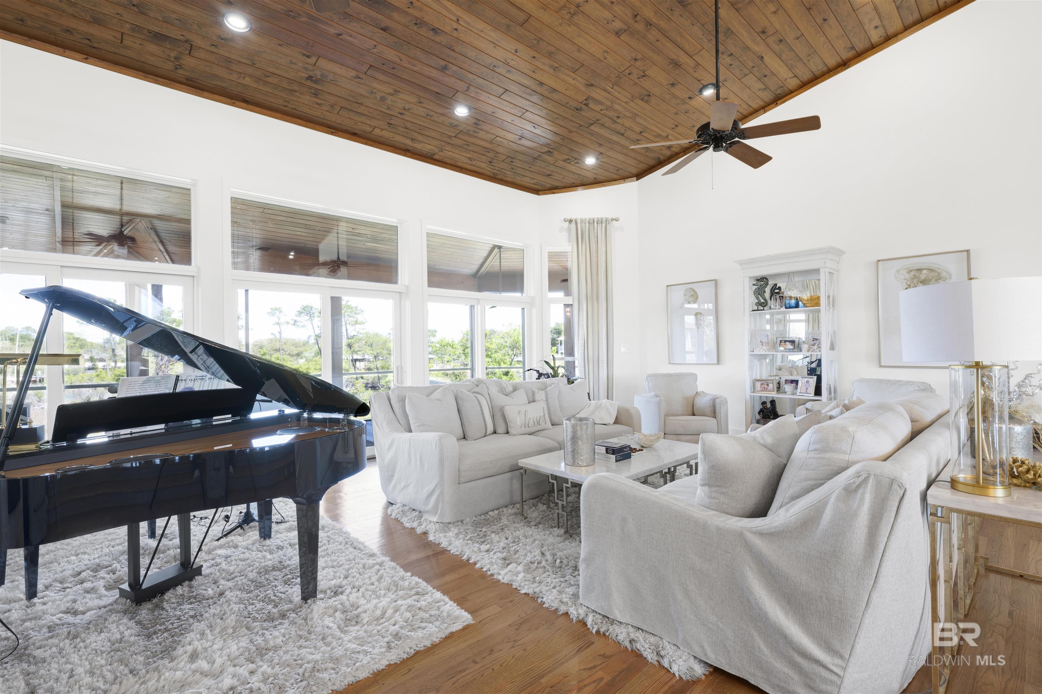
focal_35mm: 15
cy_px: 347
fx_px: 434
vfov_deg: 77.3
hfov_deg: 100.4
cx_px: 521
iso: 400
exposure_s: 1/15
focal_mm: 15
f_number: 11
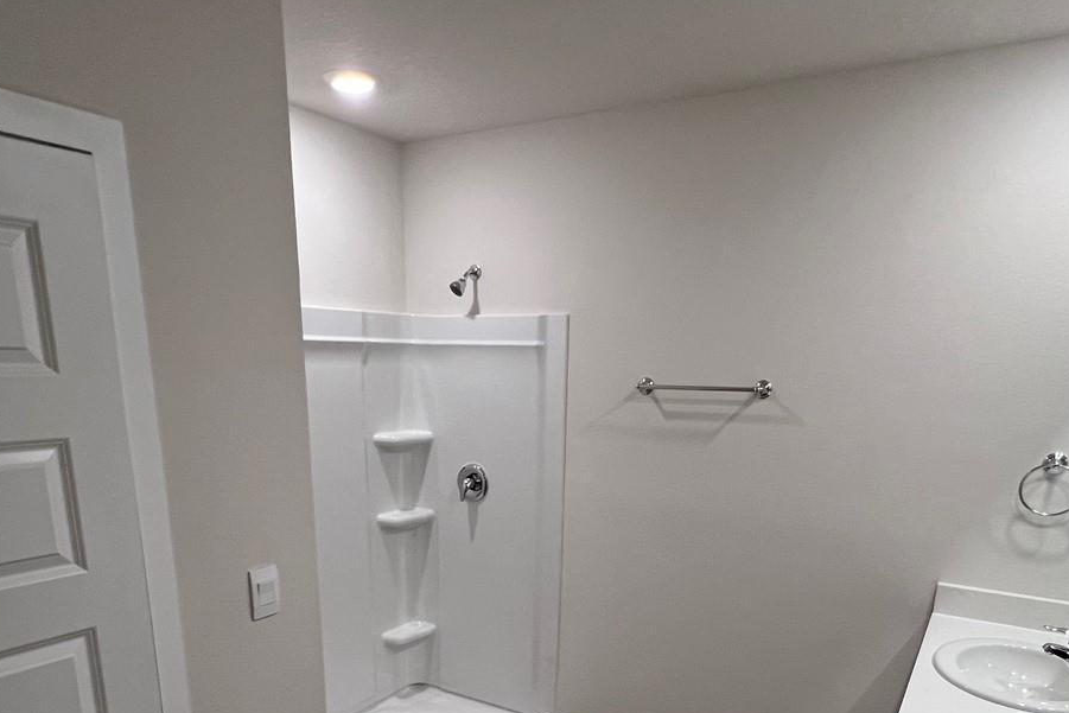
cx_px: 533
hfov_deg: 73.7
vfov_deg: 50.0
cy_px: 568
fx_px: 713
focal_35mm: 24
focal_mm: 1.57
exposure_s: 1/120
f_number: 1.8
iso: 200
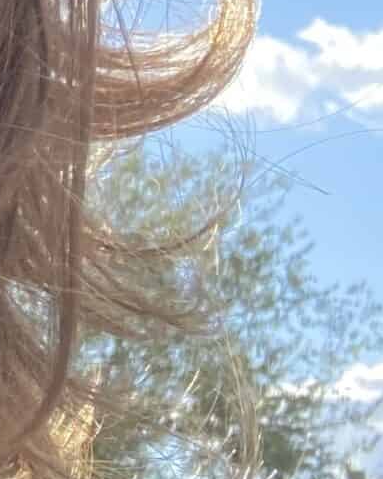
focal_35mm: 167
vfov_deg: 11.5
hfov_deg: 8.4
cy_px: 147
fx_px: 2367
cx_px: -574
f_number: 2.2
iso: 20
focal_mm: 2.87
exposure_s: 1/253
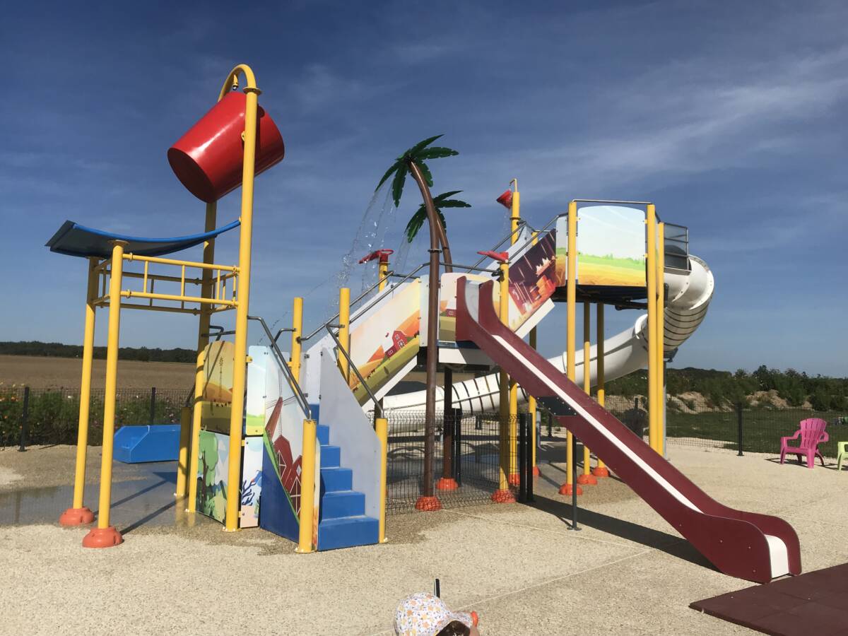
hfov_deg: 63.4
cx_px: 424
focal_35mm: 28
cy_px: 318
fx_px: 686
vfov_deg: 49.7
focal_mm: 3.99
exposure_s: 1/6410
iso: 25
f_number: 1.8
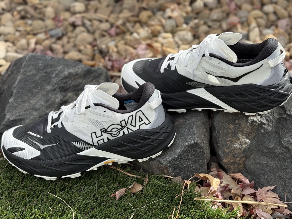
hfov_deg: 39.7
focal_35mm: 48
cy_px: 110
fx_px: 405
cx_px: 146
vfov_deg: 30.3
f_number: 1.78
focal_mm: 6.76
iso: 100
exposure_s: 1/2577
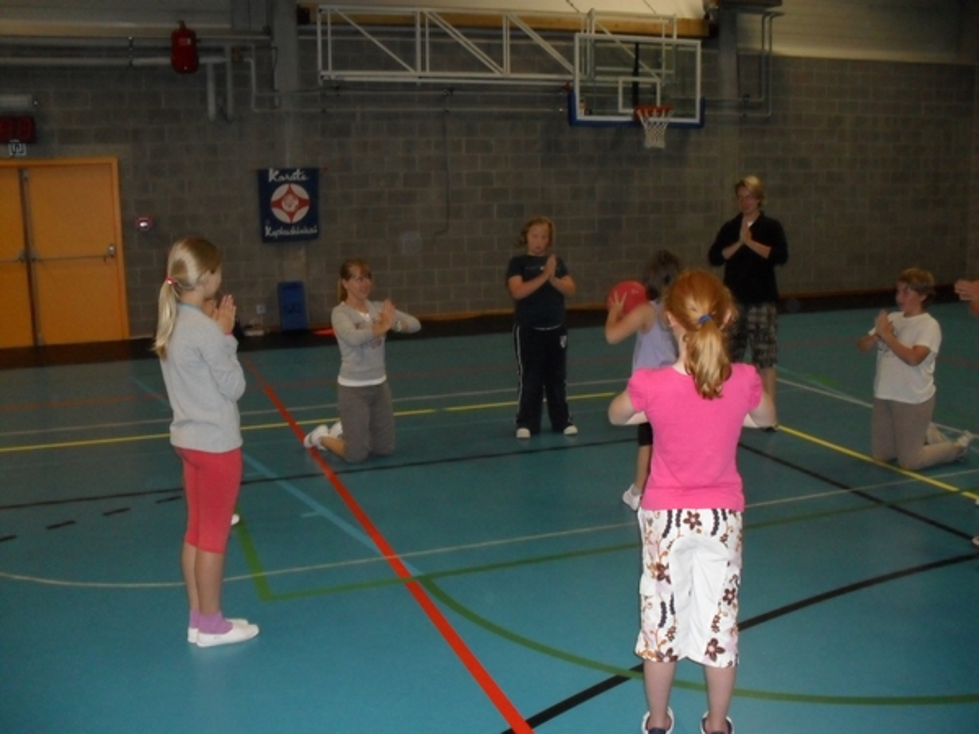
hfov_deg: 52.6
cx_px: 490
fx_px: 990
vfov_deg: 40.7
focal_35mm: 35
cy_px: 367
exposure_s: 1/45
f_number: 3.2
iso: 400
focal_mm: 6.3
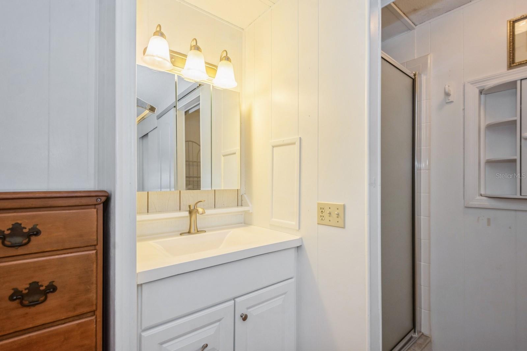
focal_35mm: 16
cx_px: 264
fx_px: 241
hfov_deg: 95.0
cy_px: 176
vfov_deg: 72.0
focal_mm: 11
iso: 200
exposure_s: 1/25
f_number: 8
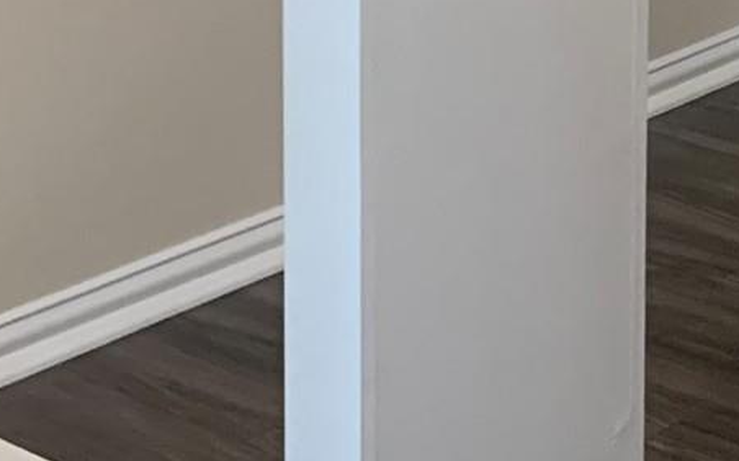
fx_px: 2516
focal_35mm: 125
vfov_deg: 9.5
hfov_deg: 15.1
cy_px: -582
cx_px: 1205
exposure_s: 1/60
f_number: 1.8
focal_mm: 4.25
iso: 250
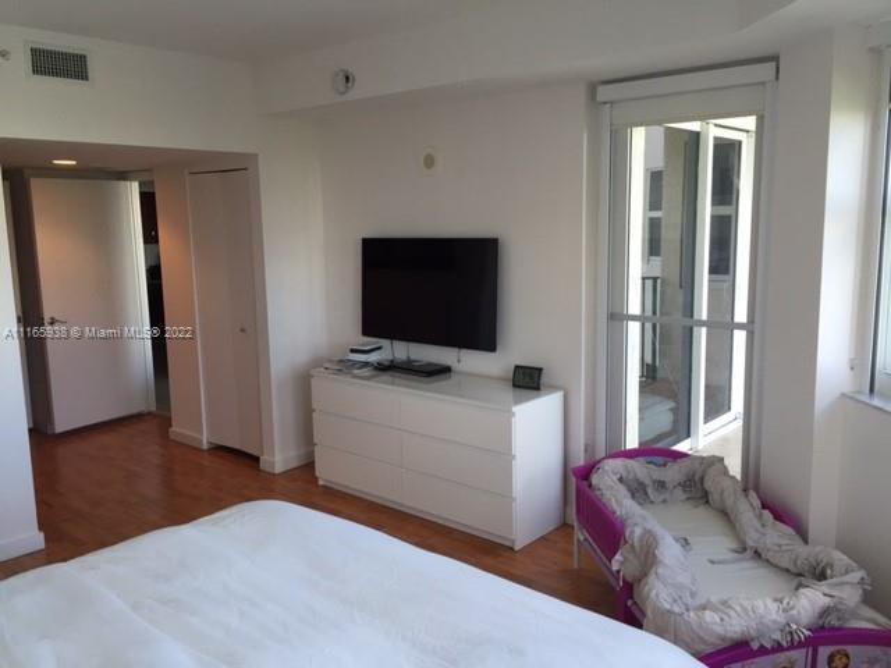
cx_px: 446
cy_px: 334
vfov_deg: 48.2
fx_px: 746
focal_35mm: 29
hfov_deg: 61.7
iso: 32
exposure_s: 1/30
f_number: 2.2
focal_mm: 4.15
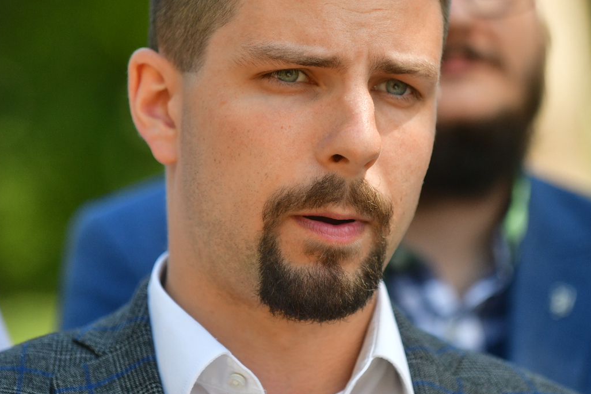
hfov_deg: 9.7
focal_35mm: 213
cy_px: 127
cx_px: 315
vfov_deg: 6.4
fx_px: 3497
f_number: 2.8
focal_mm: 135
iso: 720
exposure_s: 1/4000
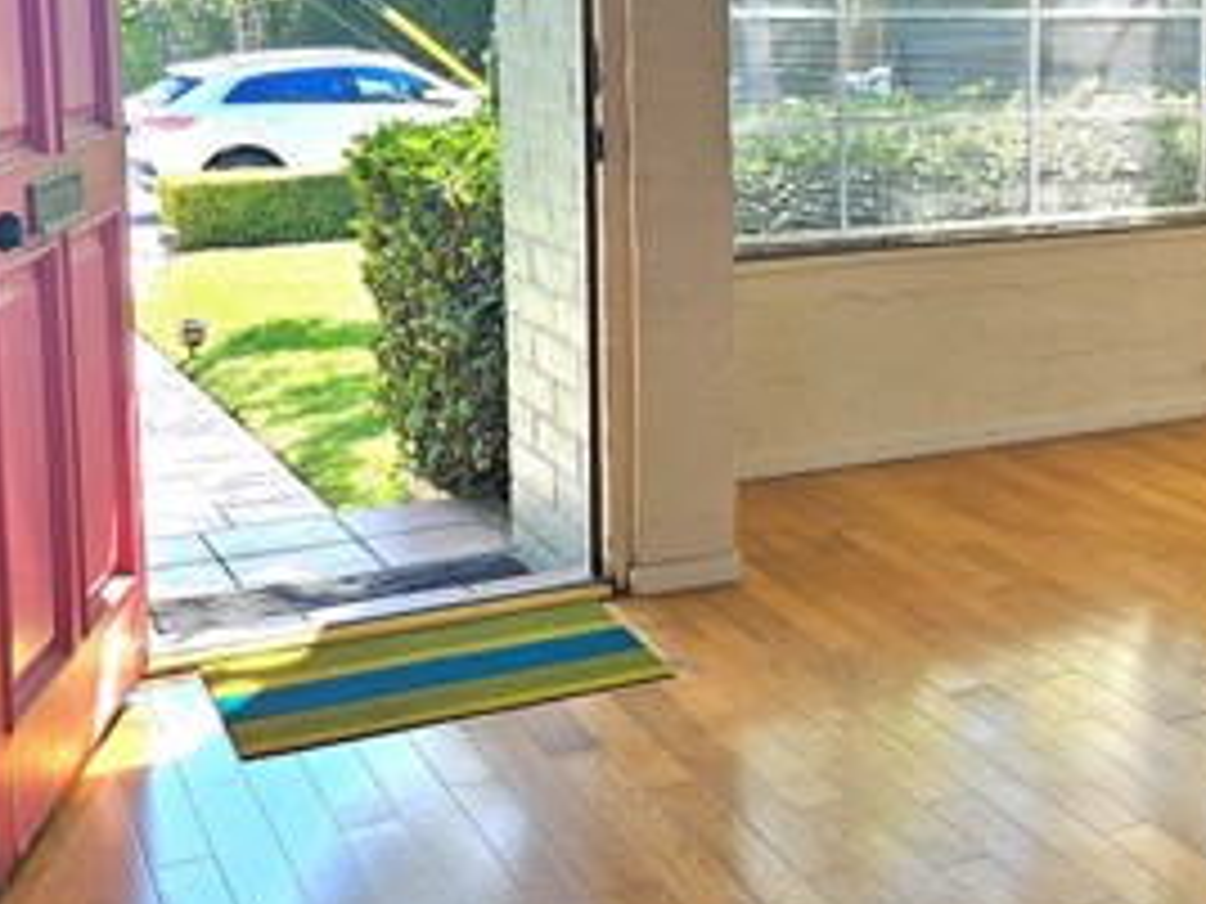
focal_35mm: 55
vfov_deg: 26.1
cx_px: 1130
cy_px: 175
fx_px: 1916
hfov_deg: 32.8
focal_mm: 5.4
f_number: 1.8
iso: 25
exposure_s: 1/123
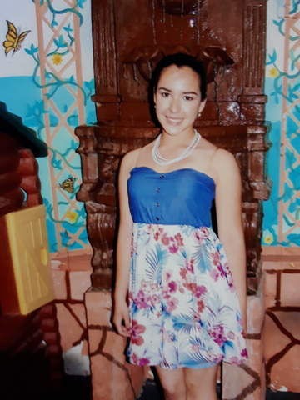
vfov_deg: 65.3
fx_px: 312
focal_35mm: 27
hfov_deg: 51.4
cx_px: 150
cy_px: 200
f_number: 1.9
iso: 400
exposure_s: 1/15
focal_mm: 3.6
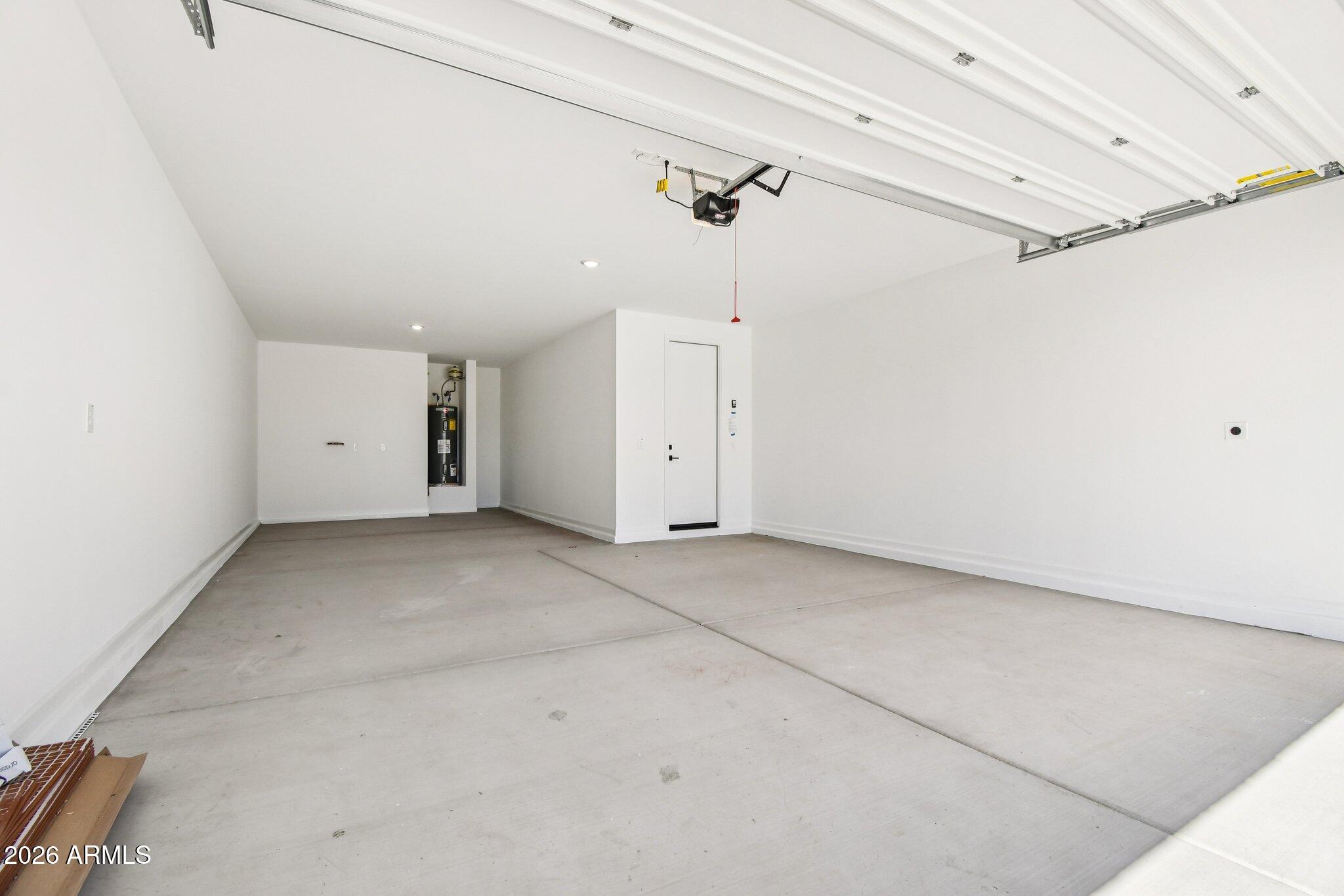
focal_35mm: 15
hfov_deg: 100.4
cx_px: 672
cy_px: 448
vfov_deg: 77.3
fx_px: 560
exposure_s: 1/320
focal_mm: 10
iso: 400
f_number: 9
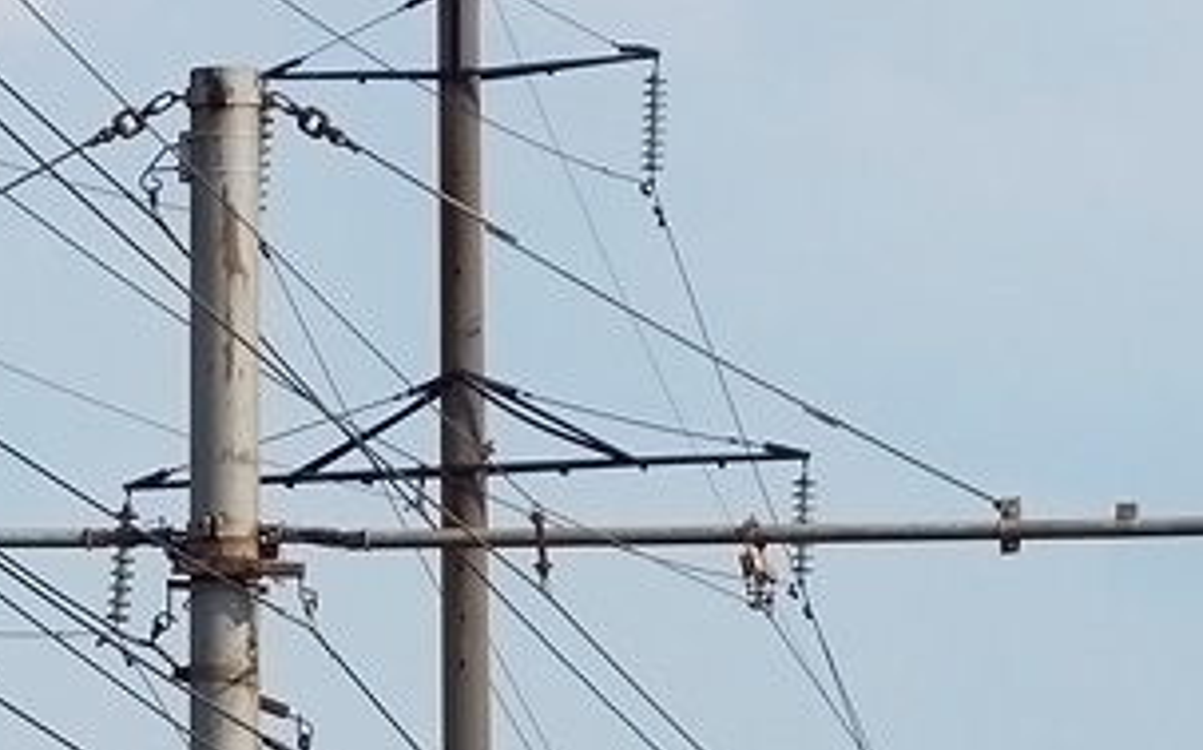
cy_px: 1448
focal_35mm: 384
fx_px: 12583
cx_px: 607
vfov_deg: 3.4
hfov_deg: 5.5
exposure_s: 1/500
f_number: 5
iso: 125
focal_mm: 35.26
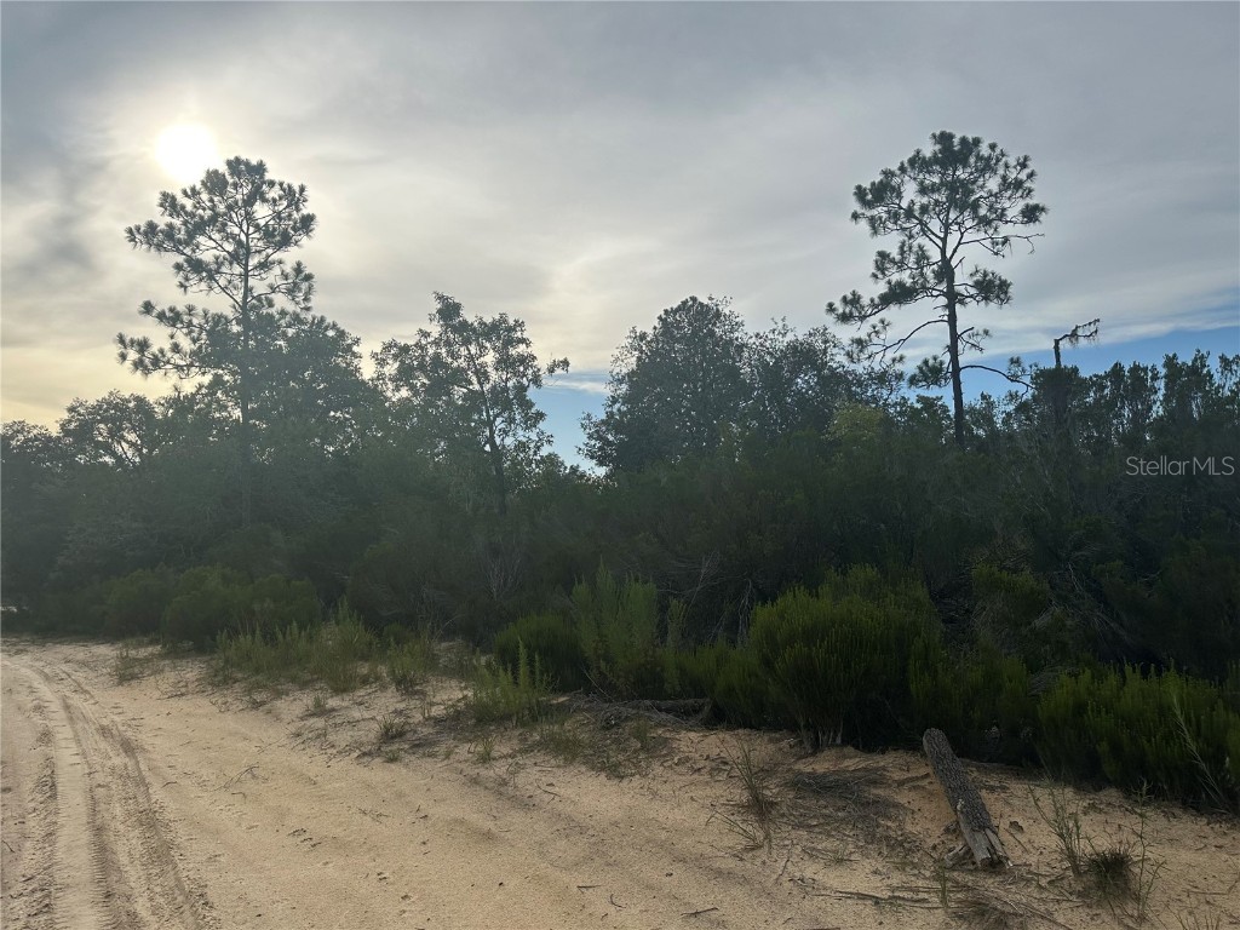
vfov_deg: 56.8
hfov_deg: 71.6
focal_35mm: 24
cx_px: 620
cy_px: 465
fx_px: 860
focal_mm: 6.86
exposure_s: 1/6623
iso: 80
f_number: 1.78
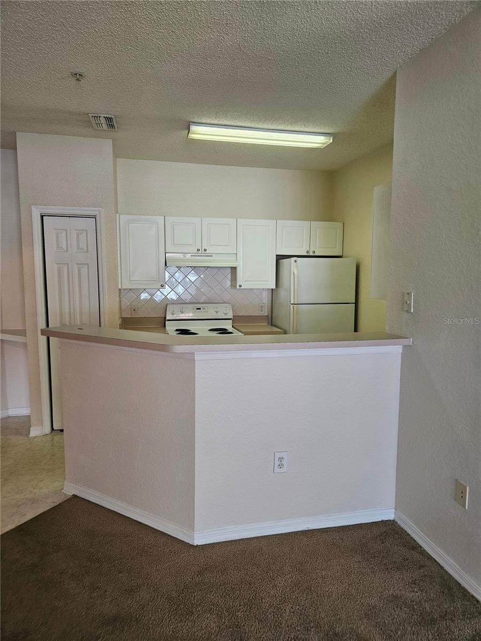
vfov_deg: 73.9
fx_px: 426
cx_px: 240
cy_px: 320
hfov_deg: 58.9
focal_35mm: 23
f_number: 1.8
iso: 200
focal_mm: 5.4
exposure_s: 1/120
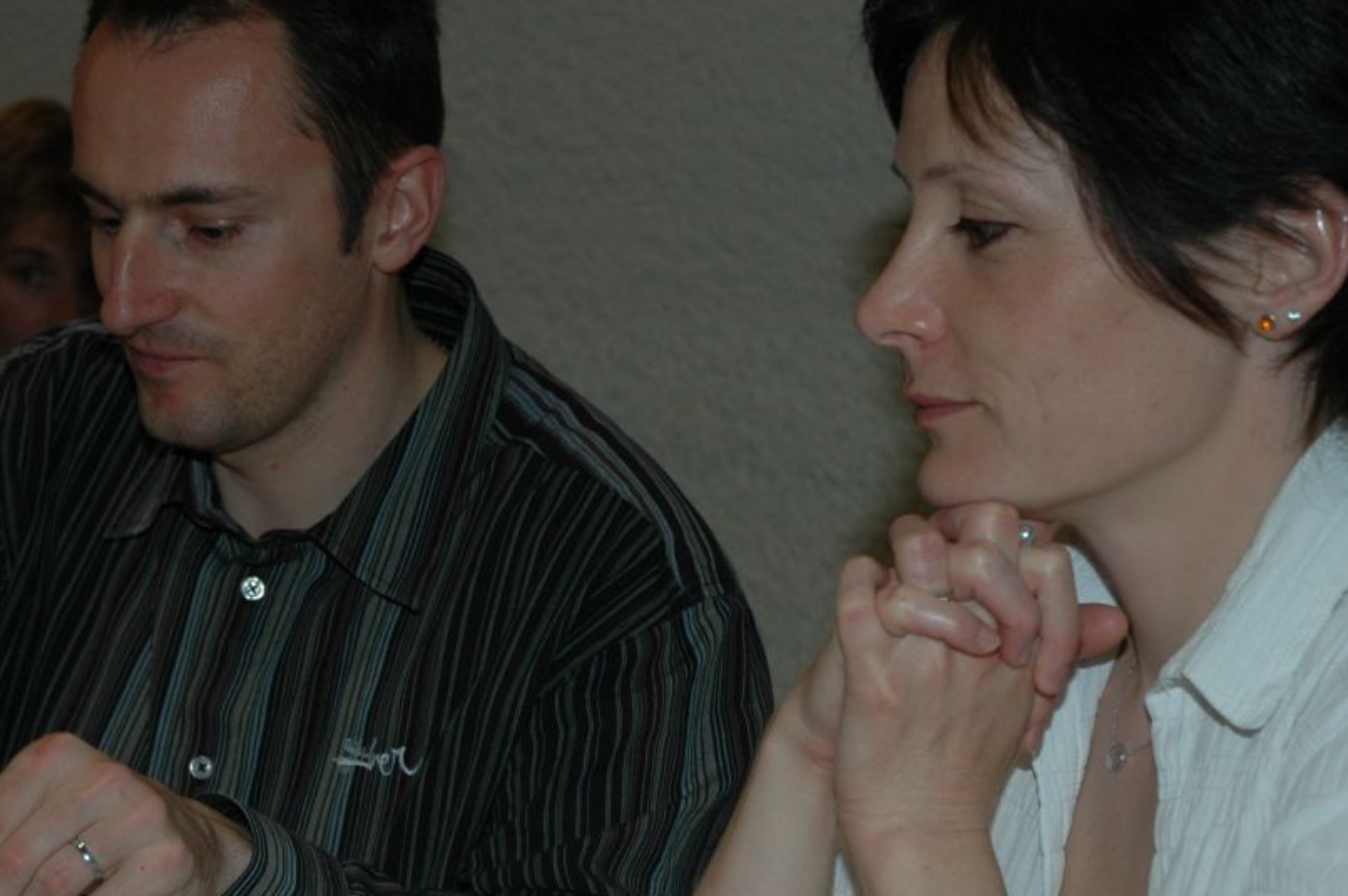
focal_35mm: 112
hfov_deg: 18.2
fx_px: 4190
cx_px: 403
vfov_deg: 12.2
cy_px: 640
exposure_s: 1/60
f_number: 4.5
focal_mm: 40
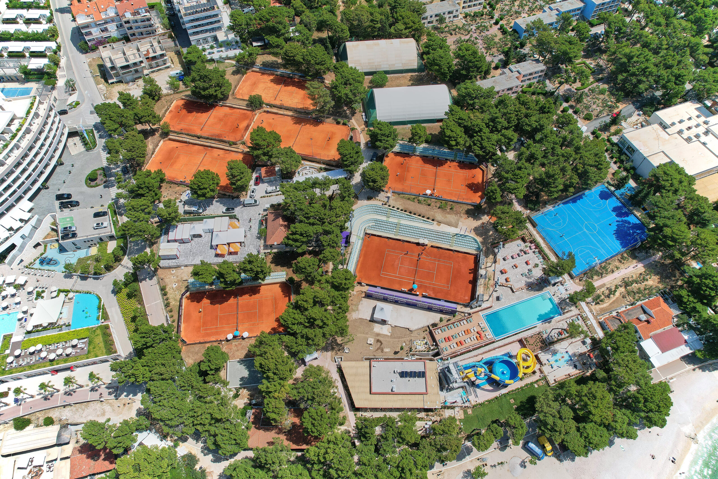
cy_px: 240
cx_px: 359
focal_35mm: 22
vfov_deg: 57.2
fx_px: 439
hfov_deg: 78.6
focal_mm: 8.38
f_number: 2.8
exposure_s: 1/2500
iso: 120
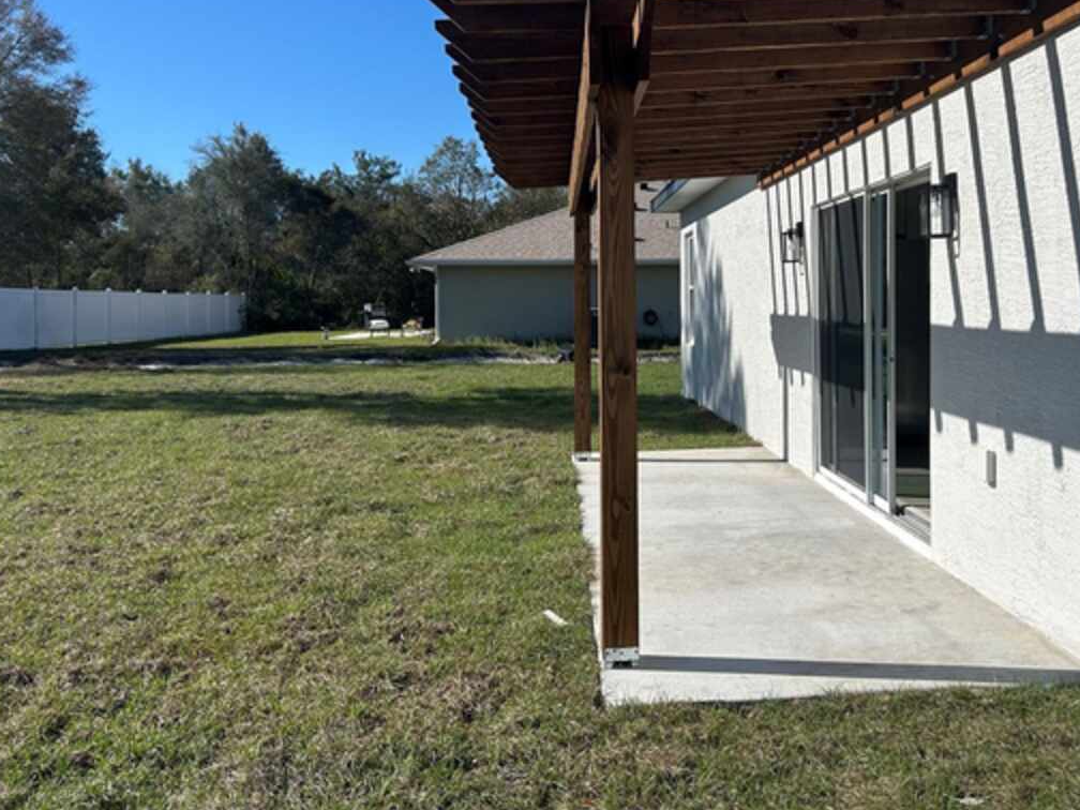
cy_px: 297
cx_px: 591
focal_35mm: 33
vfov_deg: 42.6
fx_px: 1030
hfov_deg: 55.3
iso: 50
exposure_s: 1/6211
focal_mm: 5.7
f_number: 1.5
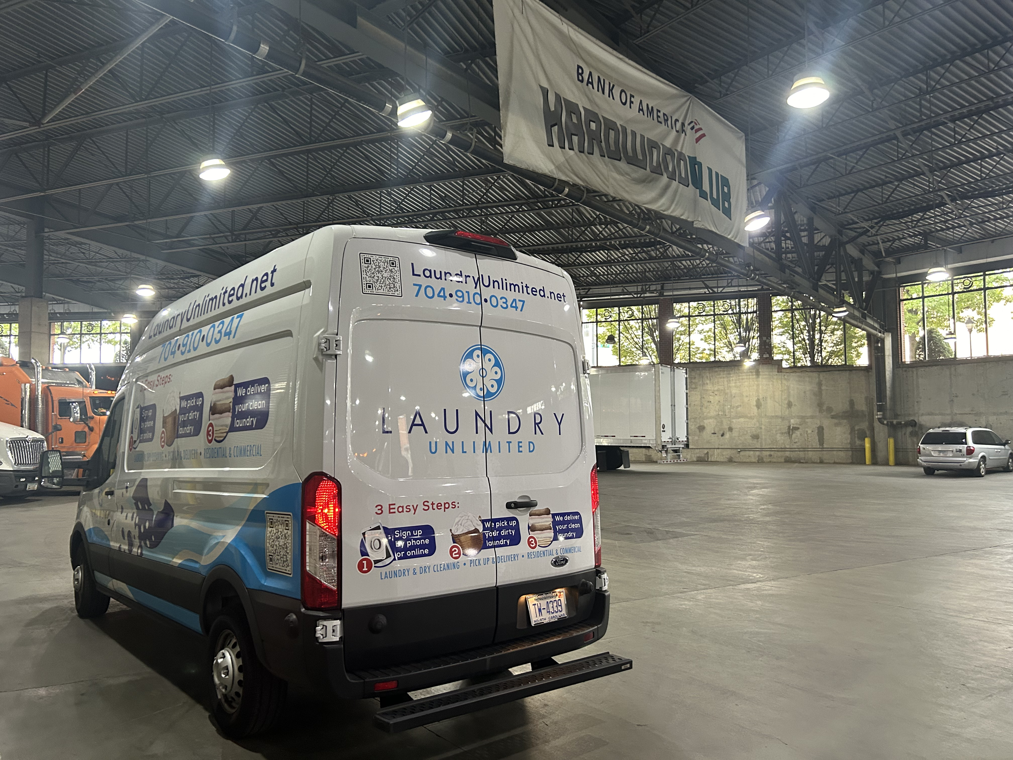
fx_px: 761
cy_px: 380
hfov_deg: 67.3
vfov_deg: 53.1
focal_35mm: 26
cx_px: 506
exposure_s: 1/60
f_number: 1.5
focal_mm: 5.7
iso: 250
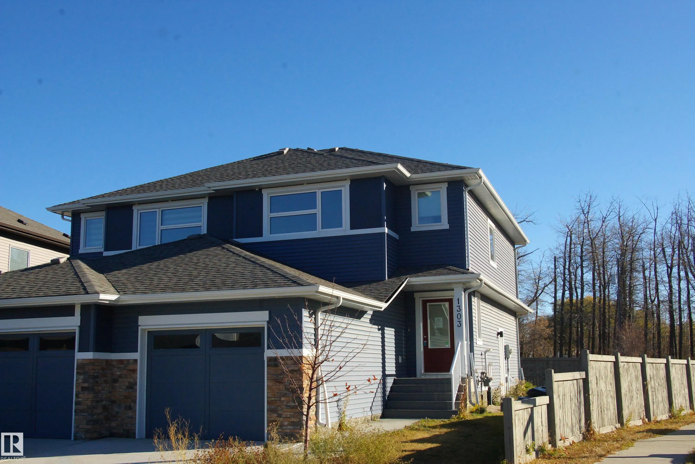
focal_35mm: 36
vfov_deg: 36.9
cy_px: 232
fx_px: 695
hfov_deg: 53.1
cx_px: 348
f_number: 13
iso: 800
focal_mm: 24
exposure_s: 1/750
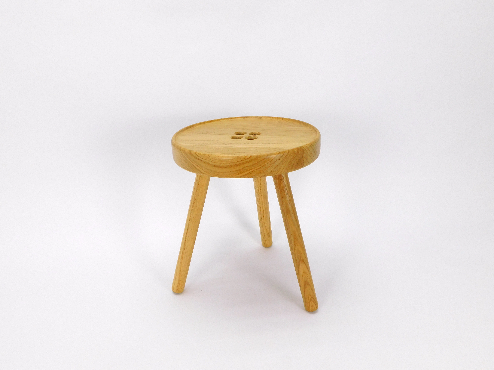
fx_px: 428
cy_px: 185
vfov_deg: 46.8
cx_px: 247
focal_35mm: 30
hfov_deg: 60.0
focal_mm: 5.3
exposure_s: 1/160
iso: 125
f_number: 3.2
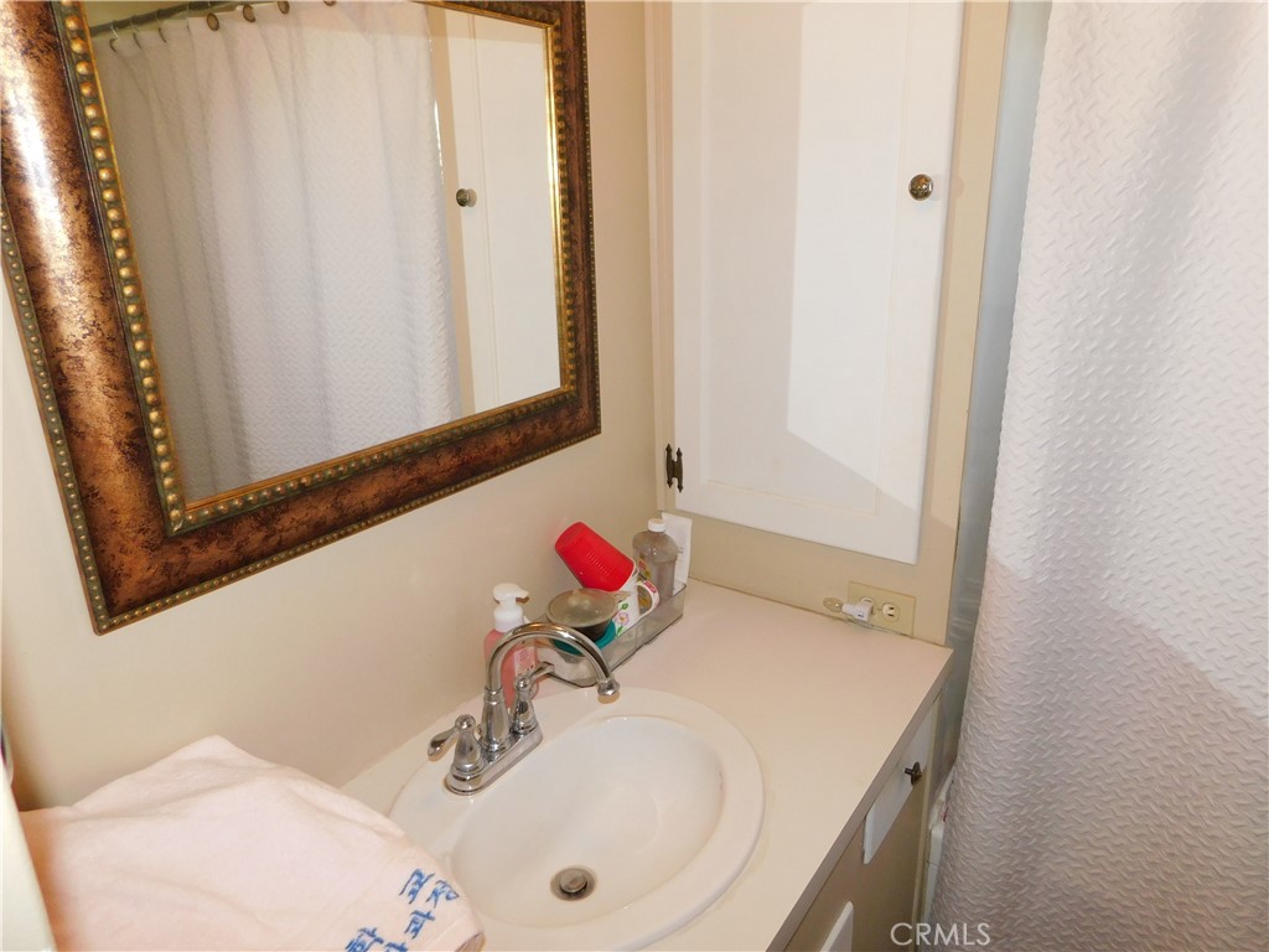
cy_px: 476
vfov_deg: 58.9
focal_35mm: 23
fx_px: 843
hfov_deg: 73.9
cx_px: 634
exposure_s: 1/30
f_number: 3
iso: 200
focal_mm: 4
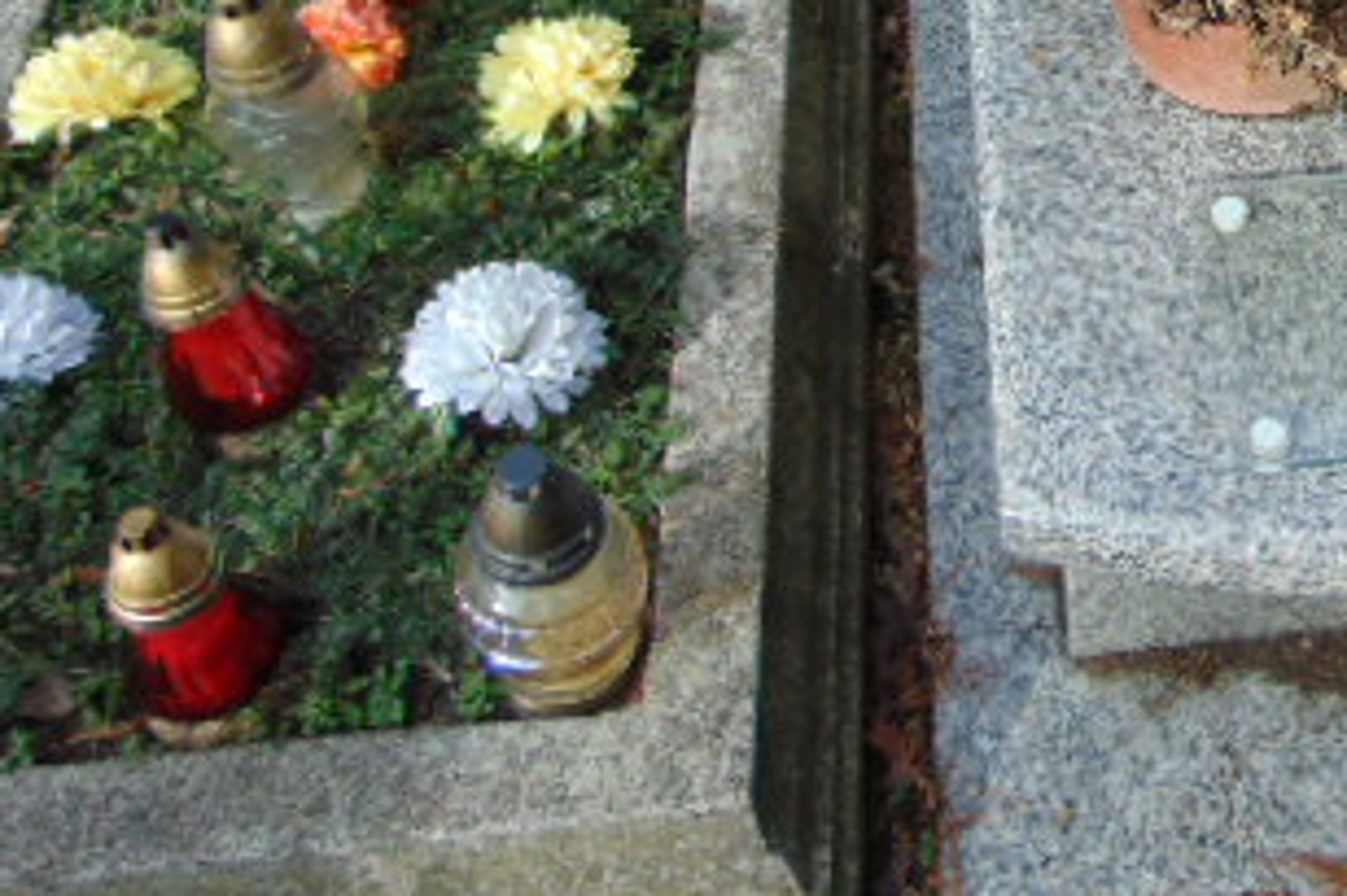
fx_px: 2019
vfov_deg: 24.2
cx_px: 1382
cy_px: 61
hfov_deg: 33.4
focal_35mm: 54
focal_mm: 4.5
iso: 80
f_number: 3
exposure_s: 1/500
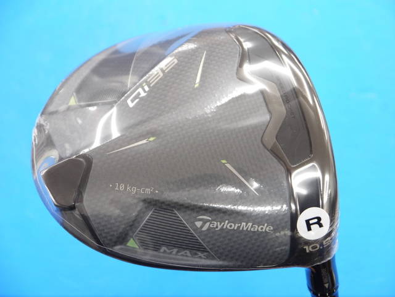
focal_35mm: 84
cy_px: 148
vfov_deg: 17.6
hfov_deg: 23.3
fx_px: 959
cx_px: 198
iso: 800
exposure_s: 1/80
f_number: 5.6
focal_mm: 42
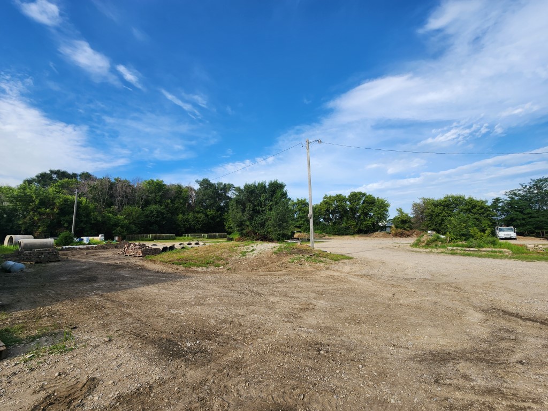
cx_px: 274
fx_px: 206
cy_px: 206
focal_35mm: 13
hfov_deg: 106.2
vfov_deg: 89.9
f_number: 2.2
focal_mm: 2.2
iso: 50
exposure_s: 1/1550
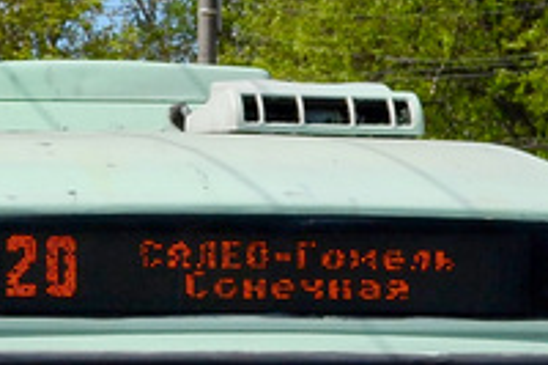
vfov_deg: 2.3
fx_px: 9034
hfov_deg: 3.5
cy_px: 181
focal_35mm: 594
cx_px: -134
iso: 100
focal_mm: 66
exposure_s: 1/400
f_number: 11
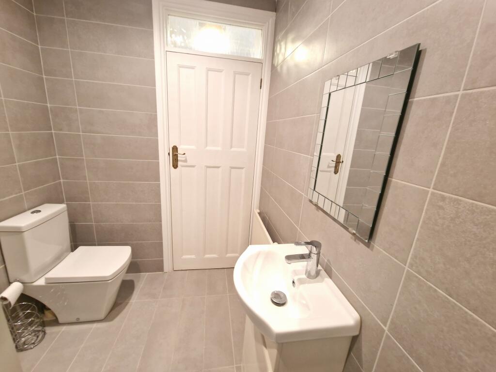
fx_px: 186
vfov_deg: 89.9
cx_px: 248
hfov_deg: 106.2
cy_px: 186
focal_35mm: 13
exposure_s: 1/33
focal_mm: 2.2
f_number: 2.2
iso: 640
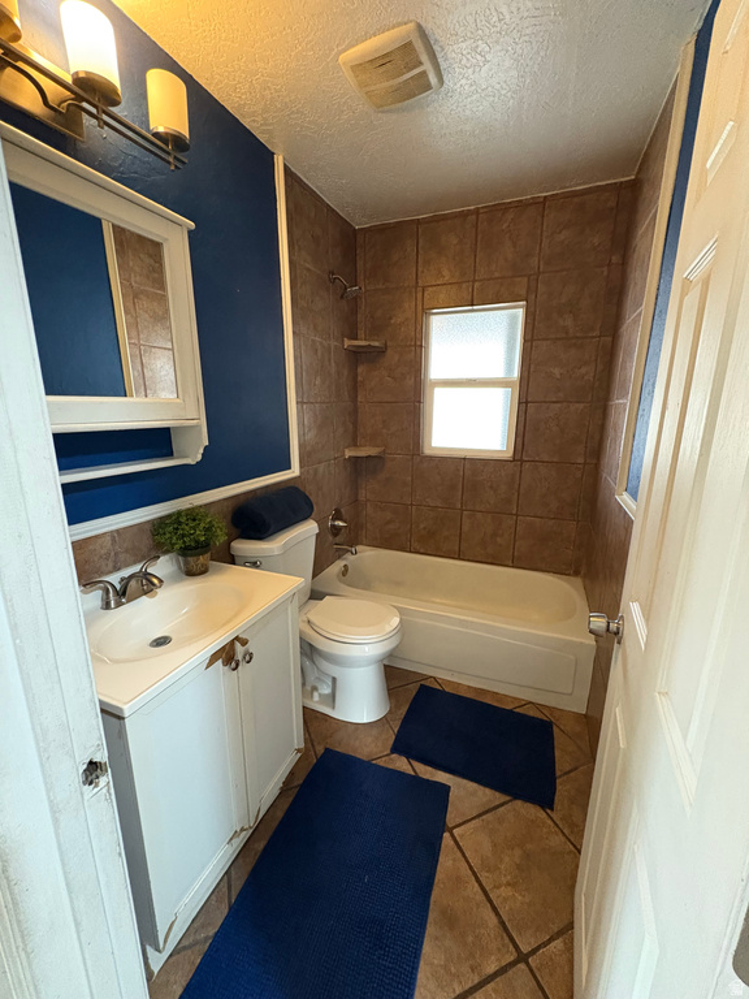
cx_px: 374
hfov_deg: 85.7
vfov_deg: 102.1
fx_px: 404
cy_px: 500
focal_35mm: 14
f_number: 2.2
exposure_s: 1/40
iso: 640
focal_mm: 2.22
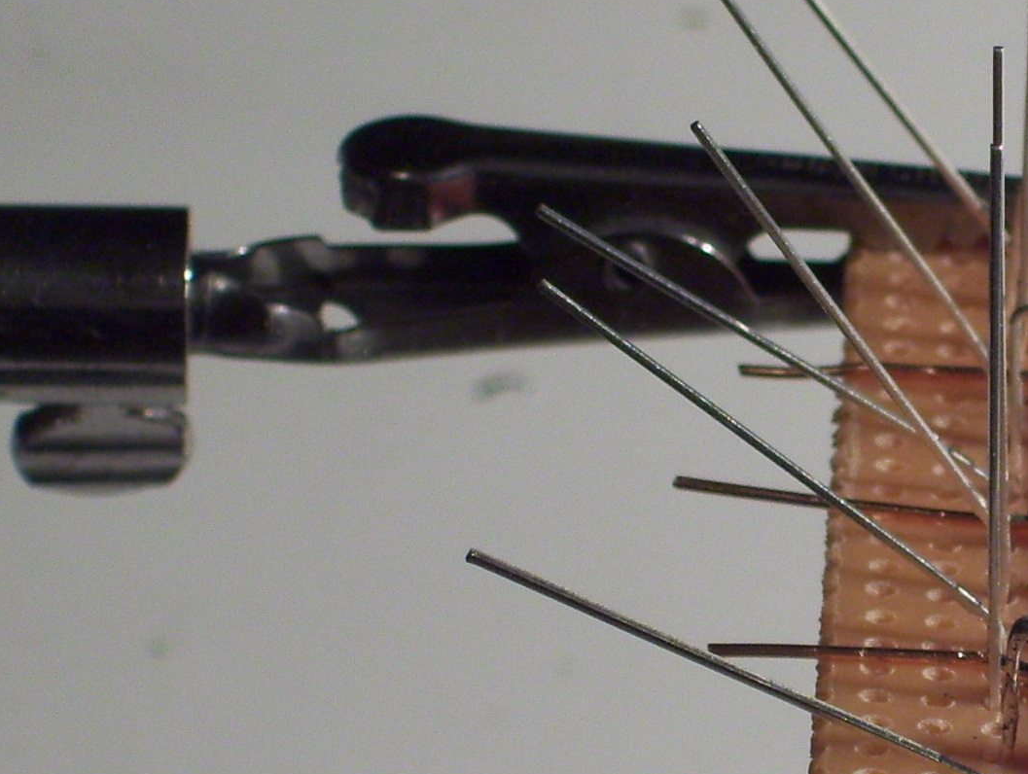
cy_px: 579
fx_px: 8655
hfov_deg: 6.8
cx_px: 1009
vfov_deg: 5.1
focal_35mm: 291
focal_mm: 18
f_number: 4.6
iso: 160
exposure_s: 1/20
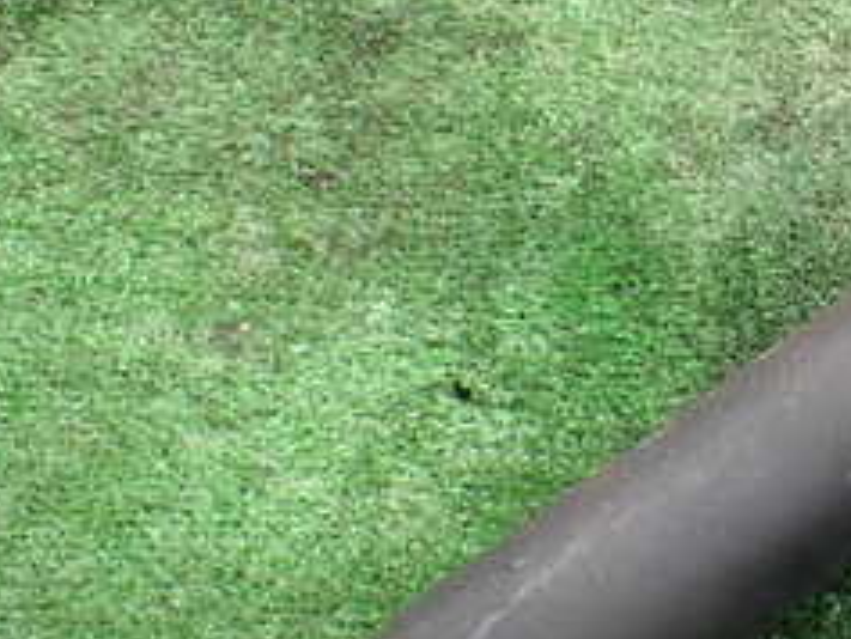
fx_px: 1869
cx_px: 969
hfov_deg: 23.8
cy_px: 280
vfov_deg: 19.4
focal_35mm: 76
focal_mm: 5.4
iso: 100
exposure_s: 1/125
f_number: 3.2
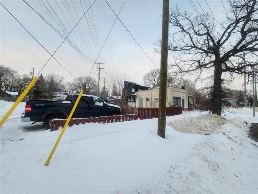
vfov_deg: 89.9
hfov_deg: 106.2
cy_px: 97
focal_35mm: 13
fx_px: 97
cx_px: 129
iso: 50
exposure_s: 1/435
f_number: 2.2
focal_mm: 2.2
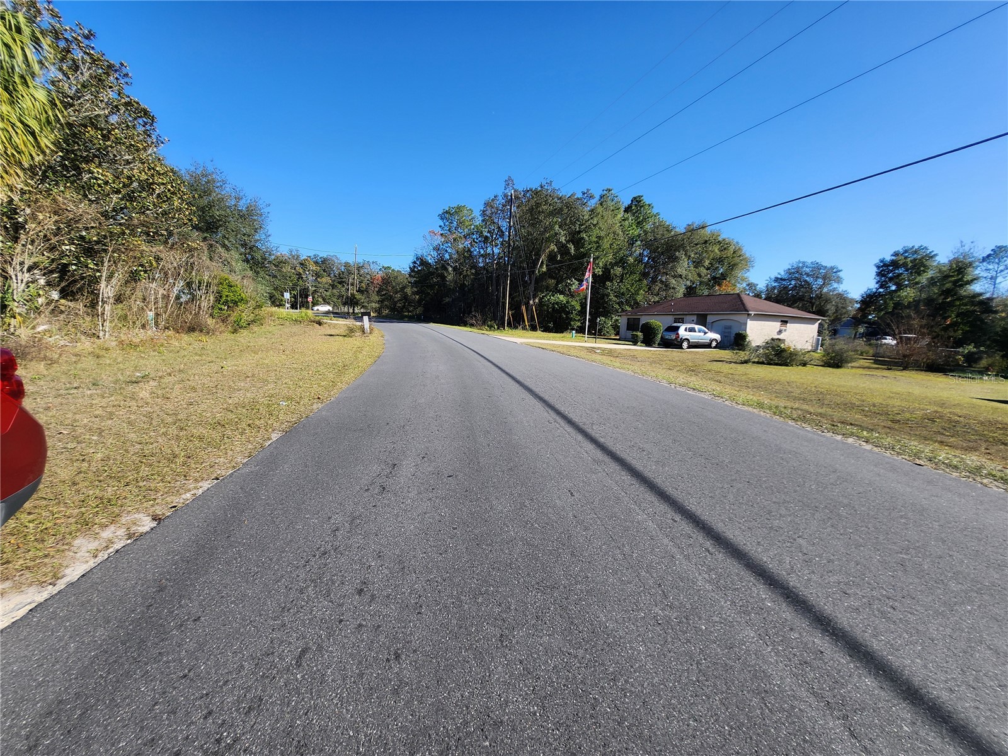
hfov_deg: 106.2
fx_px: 379
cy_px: 378
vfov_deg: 89.9
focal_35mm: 13
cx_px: 504
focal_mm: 1.7
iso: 32
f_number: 2.2
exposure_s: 1/788
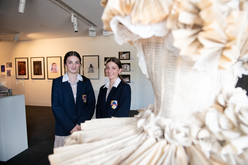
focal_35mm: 24
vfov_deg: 53.1
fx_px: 165
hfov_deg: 73.7
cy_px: 82
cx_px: 124
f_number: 4
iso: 800
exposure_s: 1/160
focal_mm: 24
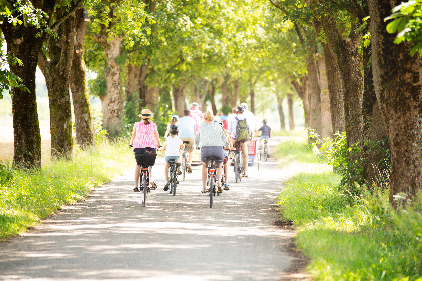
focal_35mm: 200
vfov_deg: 6.9
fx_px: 2345
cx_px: 211
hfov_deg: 10.3
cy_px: 140
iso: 400
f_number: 2.8
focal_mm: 200
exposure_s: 1/320
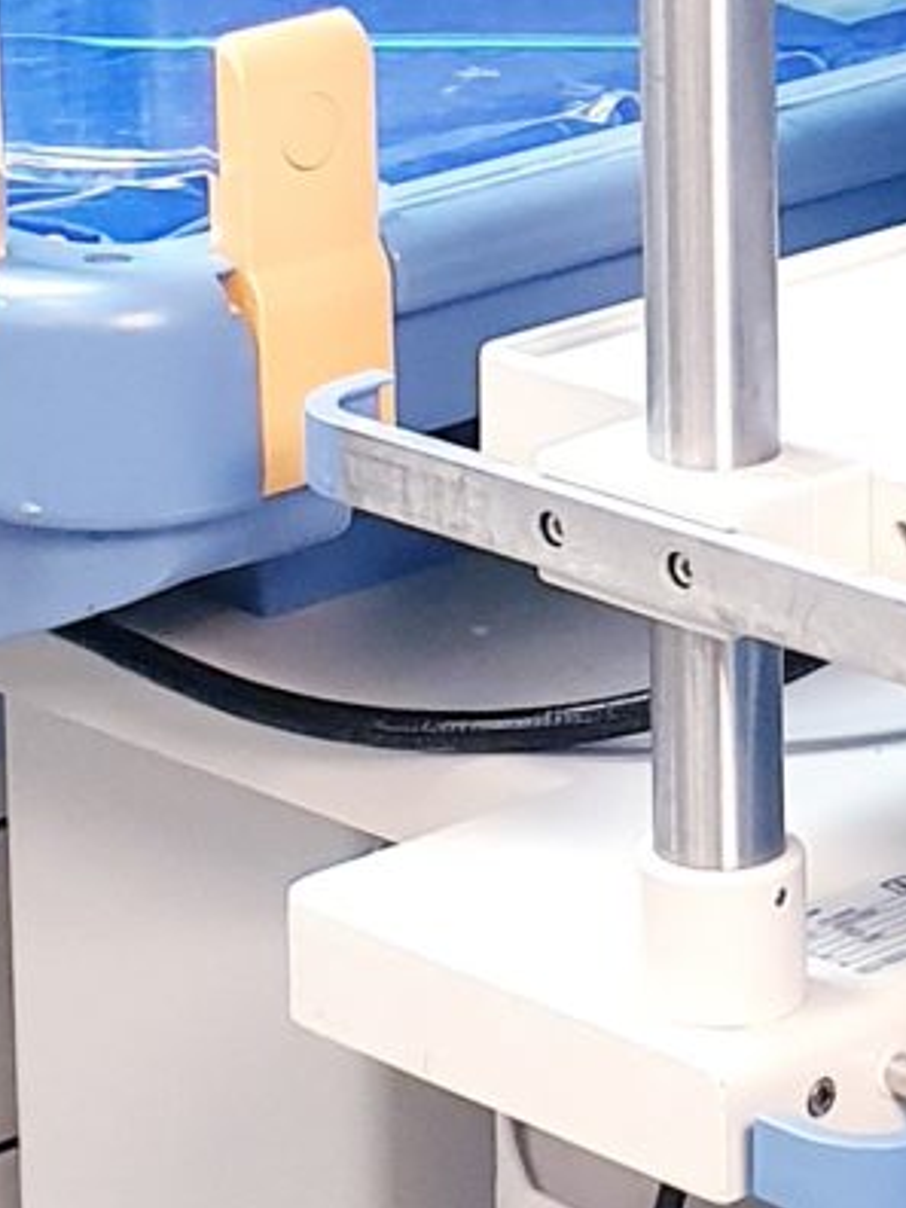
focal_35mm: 168
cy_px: 92
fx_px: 5863
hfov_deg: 8.8
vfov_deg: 11.7
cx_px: 549
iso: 320
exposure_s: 1/50
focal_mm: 4.3
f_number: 2.4
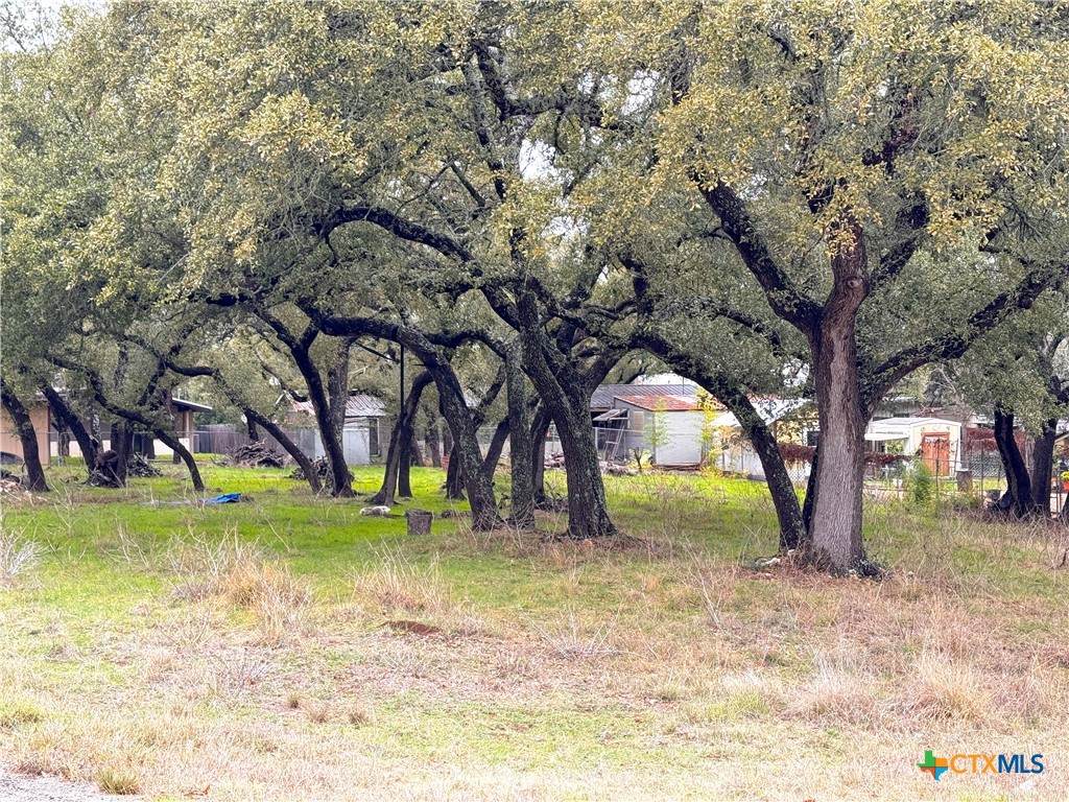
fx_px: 1482
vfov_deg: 30.3
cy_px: 401
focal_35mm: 48
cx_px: 534
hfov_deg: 39.7
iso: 64
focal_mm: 6.76
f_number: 1.78
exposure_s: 1/399
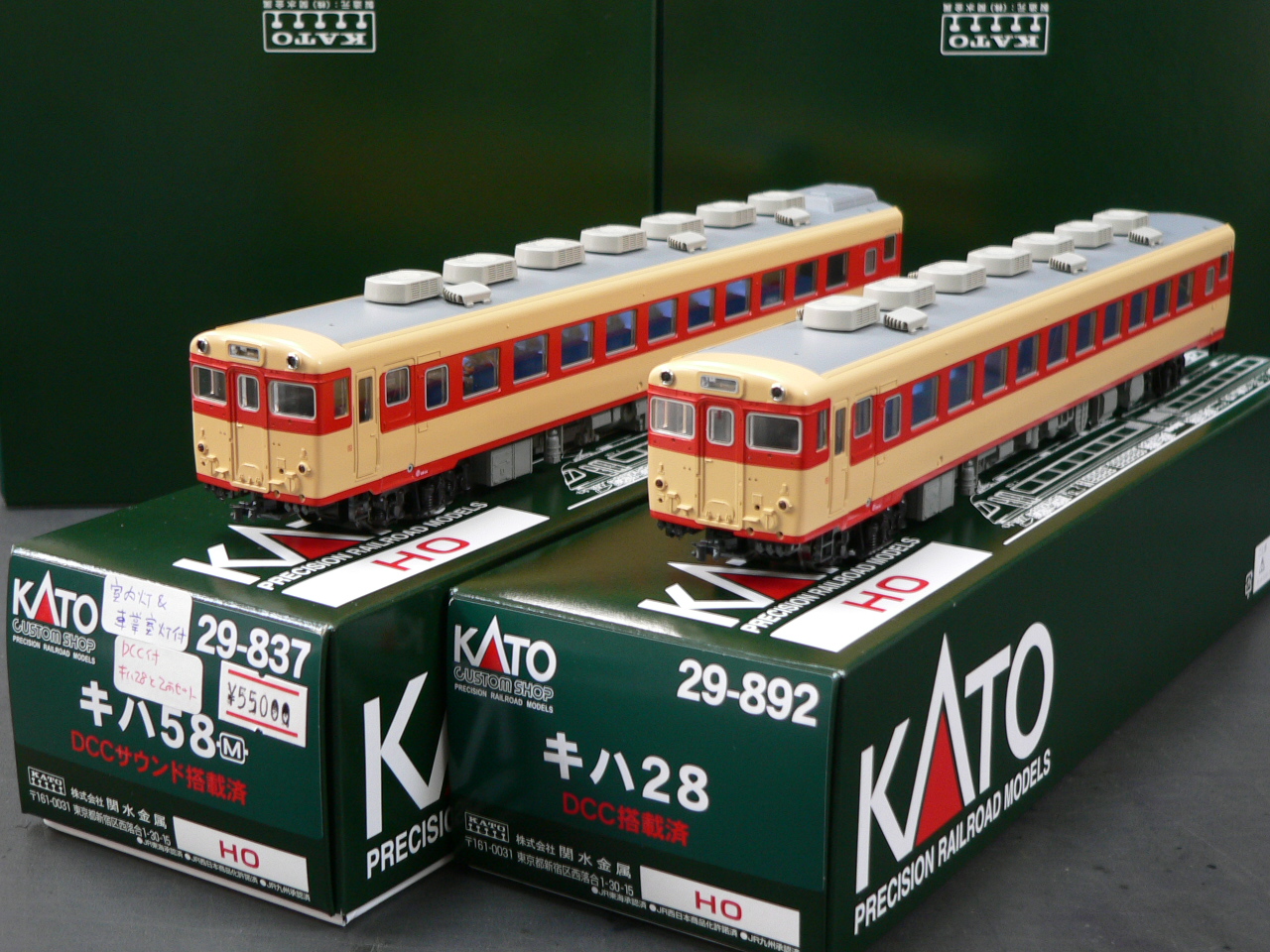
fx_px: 2055
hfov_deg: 34.3
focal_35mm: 56
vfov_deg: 26.1
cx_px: 635
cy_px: 476
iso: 100
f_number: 2.8
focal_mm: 9.2
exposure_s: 1/4
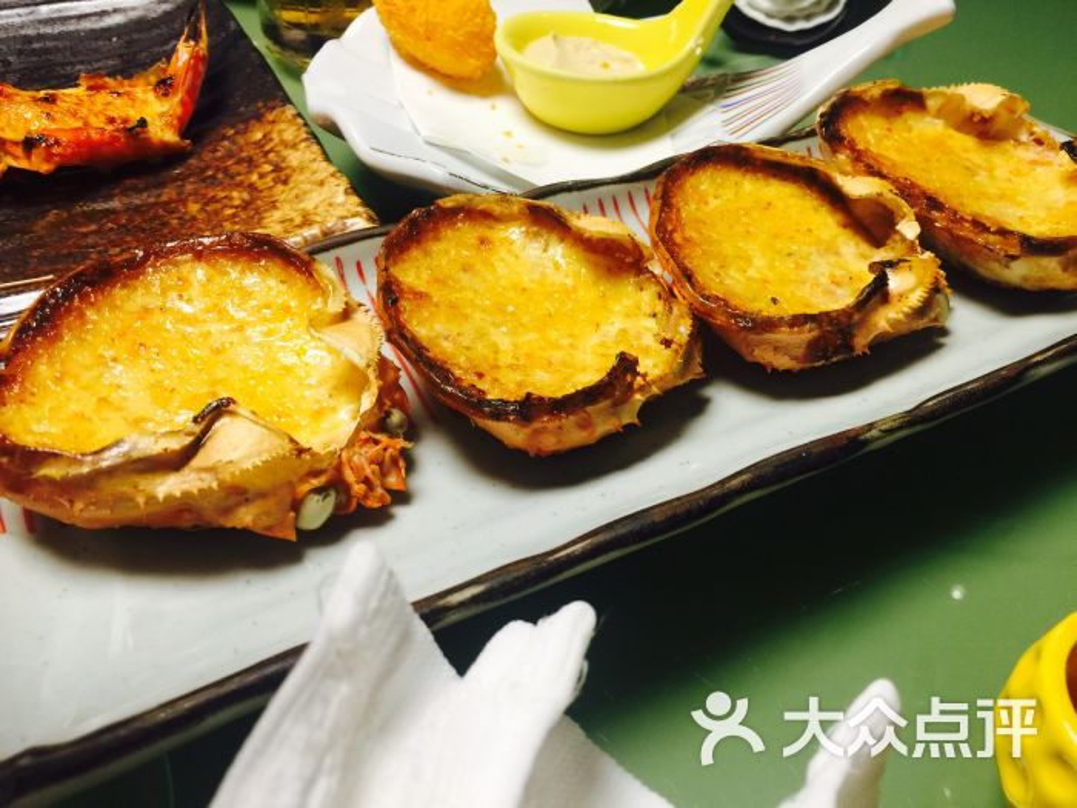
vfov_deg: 48.2
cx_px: 538
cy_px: 404
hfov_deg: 61.7
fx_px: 902
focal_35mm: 29
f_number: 2.2
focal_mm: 4.15
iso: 50
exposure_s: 1/33
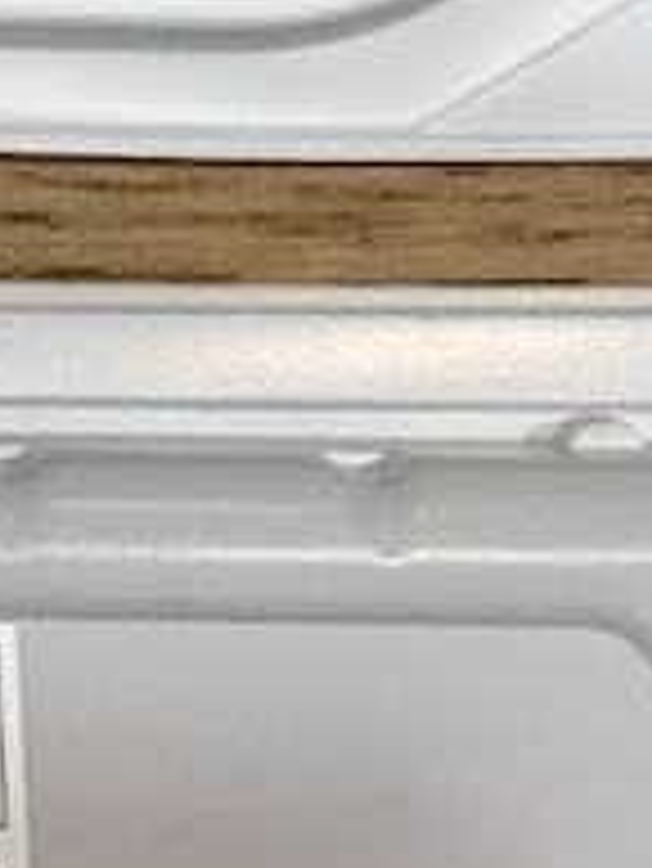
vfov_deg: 16.2
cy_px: -225
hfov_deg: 12.2
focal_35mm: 116
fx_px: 2910
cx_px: -328
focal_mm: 3.99
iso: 25
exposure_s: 1/40
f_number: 1.8
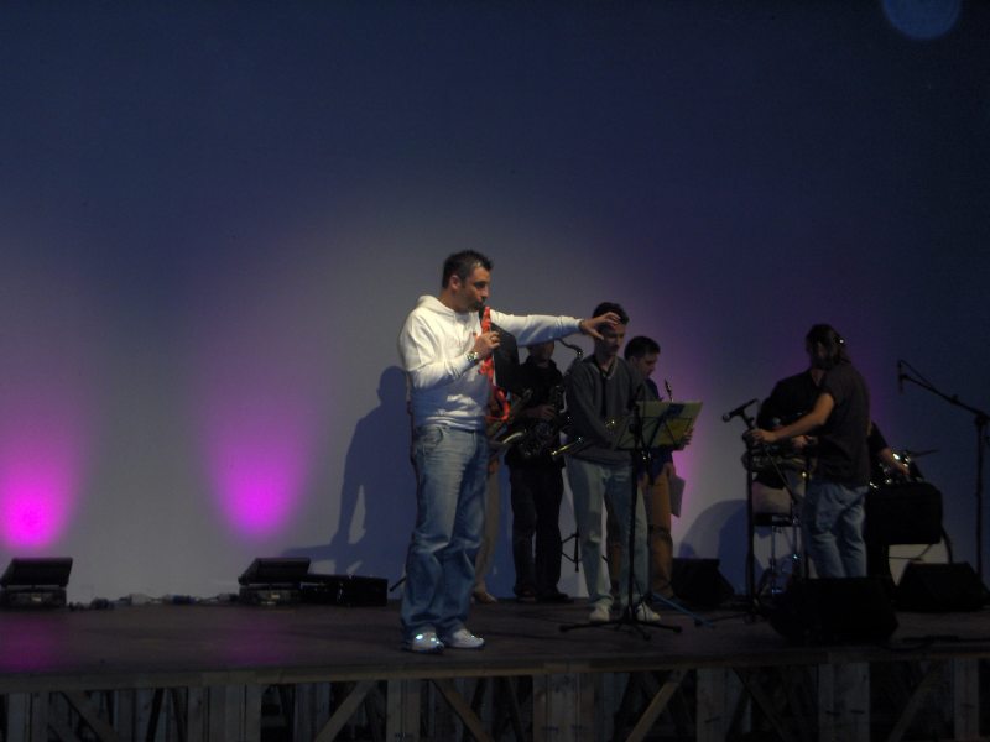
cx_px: 495
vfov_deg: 23.7
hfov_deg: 31.2
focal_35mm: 62
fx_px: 1773
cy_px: 371
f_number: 3.5
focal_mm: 10.19
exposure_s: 1/90
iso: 100
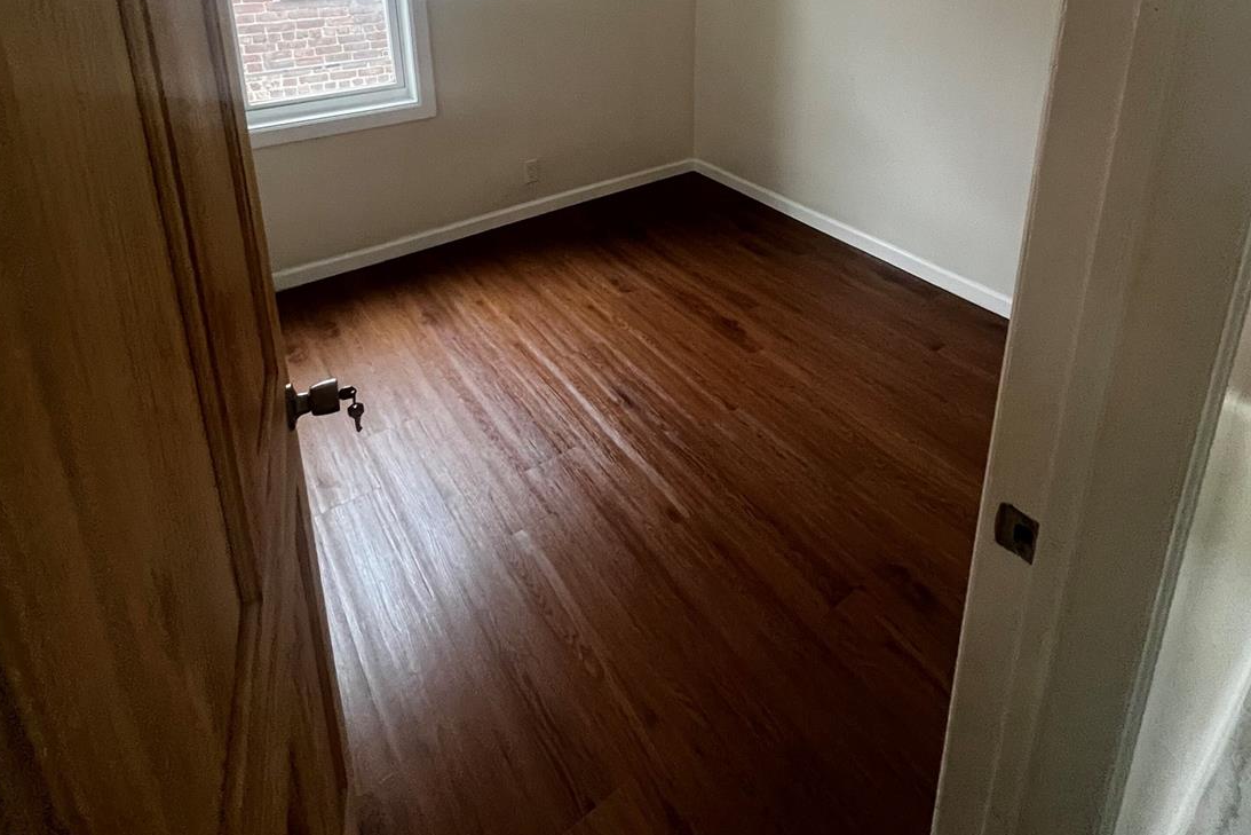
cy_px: 110
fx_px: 660
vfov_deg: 57.1
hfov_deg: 86.9
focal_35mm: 19
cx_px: 647
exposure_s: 1/60
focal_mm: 1.57
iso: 400
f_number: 1.8
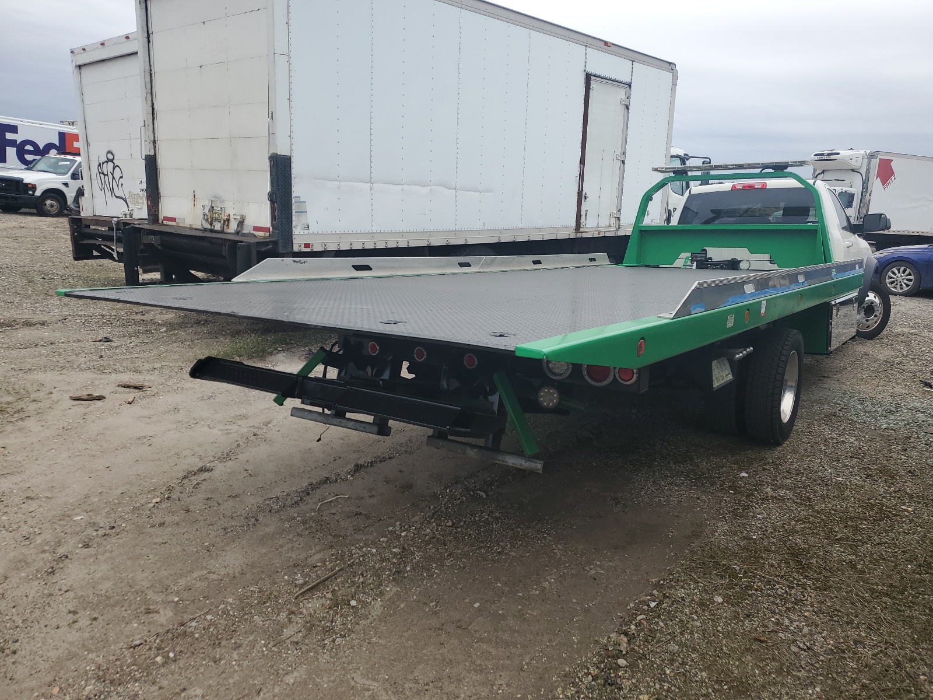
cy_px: 350
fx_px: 701
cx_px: 466
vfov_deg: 53.1
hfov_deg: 67.3
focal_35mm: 26
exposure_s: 1/385
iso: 50
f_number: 1.5
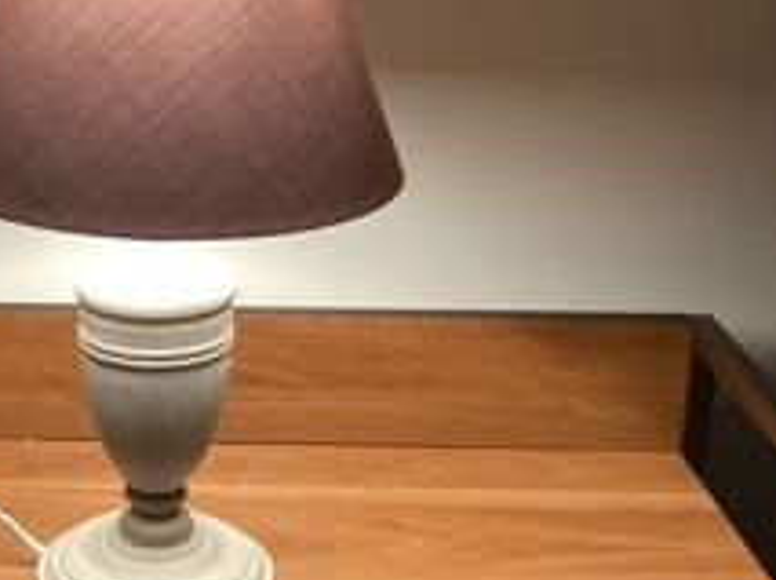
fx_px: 1567
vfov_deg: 20.9
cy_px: 241
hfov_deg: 27.2
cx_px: 131
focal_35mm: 70
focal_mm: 3.3
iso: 320
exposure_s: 1/60
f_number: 2.4
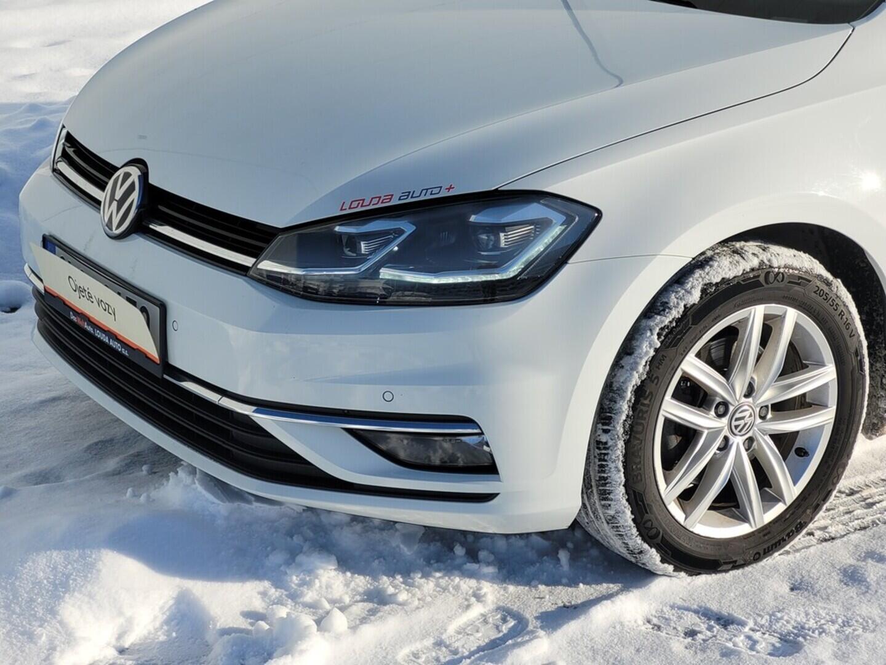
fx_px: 1945
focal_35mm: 76
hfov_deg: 25.7
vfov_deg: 19.4
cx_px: 443
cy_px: 332
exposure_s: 1/1090
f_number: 2.4
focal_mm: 7.12
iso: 25
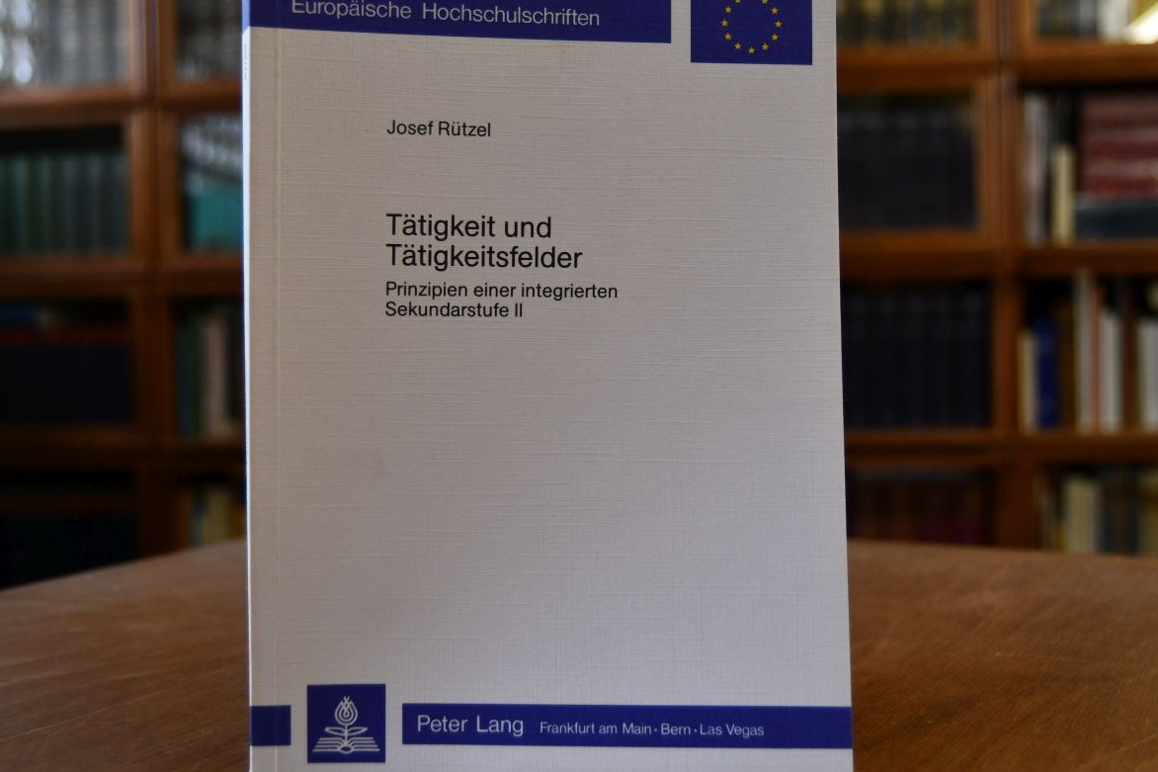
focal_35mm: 43
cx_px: 544
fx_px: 1383
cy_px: 351
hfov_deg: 45.4
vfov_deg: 31.2
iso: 800
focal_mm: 24
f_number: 3.8
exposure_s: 1/200
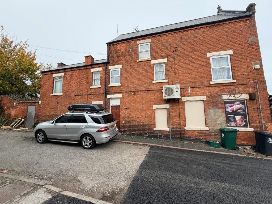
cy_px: 102
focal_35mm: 14
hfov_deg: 102.1
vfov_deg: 85.7
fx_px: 110
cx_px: 136
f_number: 2.2
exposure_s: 1/308
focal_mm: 2.22
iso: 50
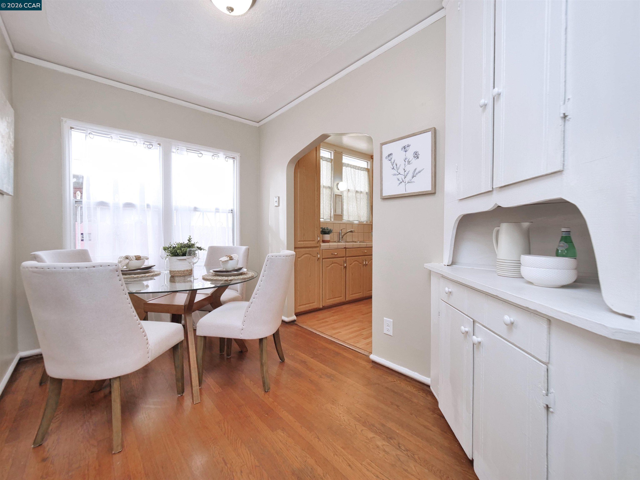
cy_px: 240
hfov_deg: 102.1
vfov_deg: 85.7
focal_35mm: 14
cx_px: 320
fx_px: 259
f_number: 3.5
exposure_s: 1/160
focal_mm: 7
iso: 800
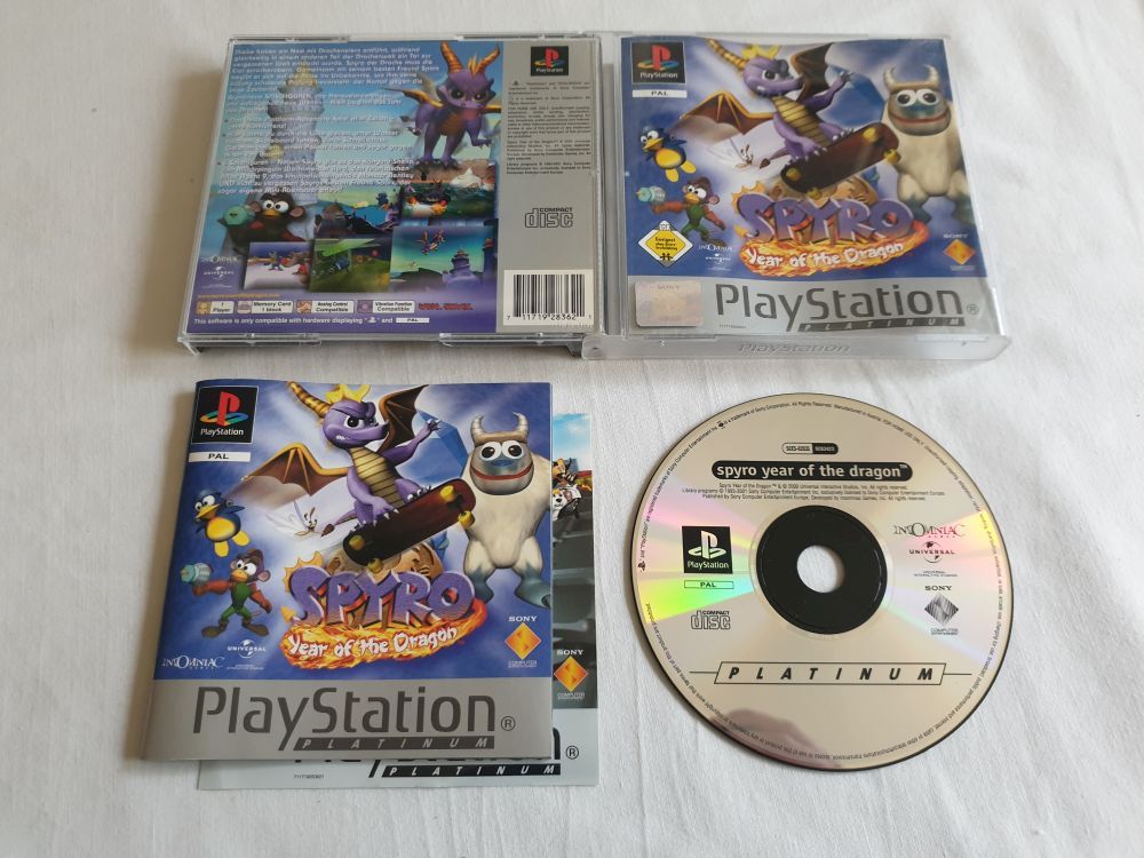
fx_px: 859
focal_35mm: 26
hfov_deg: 67.3
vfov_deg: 53.1
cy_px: 429
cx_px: 572
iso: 200
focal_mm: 4.3
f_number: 1.5
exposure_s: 1/60
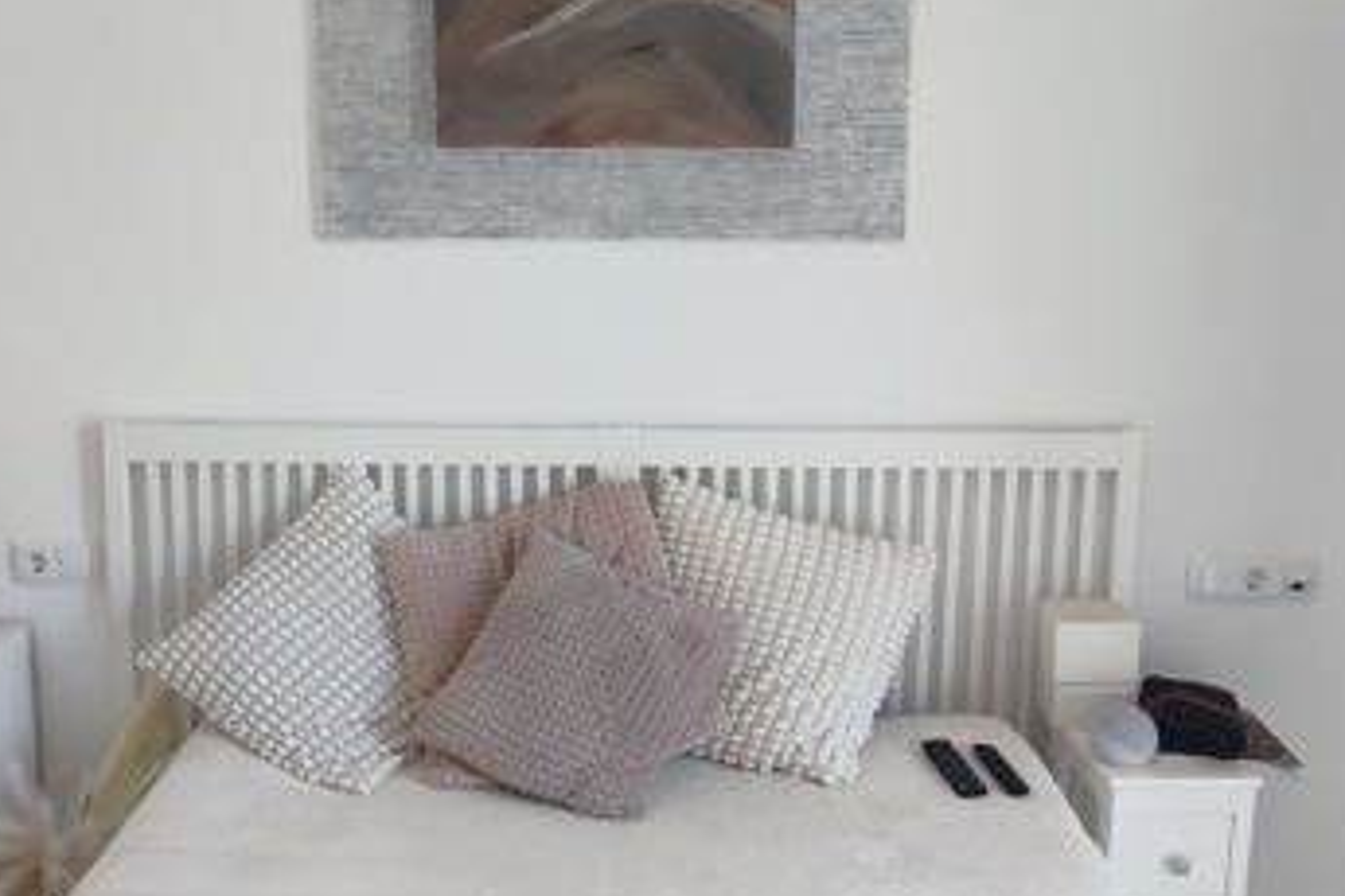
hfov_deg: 55.5
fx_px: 1270
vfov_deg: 38.8
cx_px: 563
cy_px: 392
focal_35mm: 34
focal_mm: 1.65
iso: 215
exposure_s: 1/120
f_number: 2.2
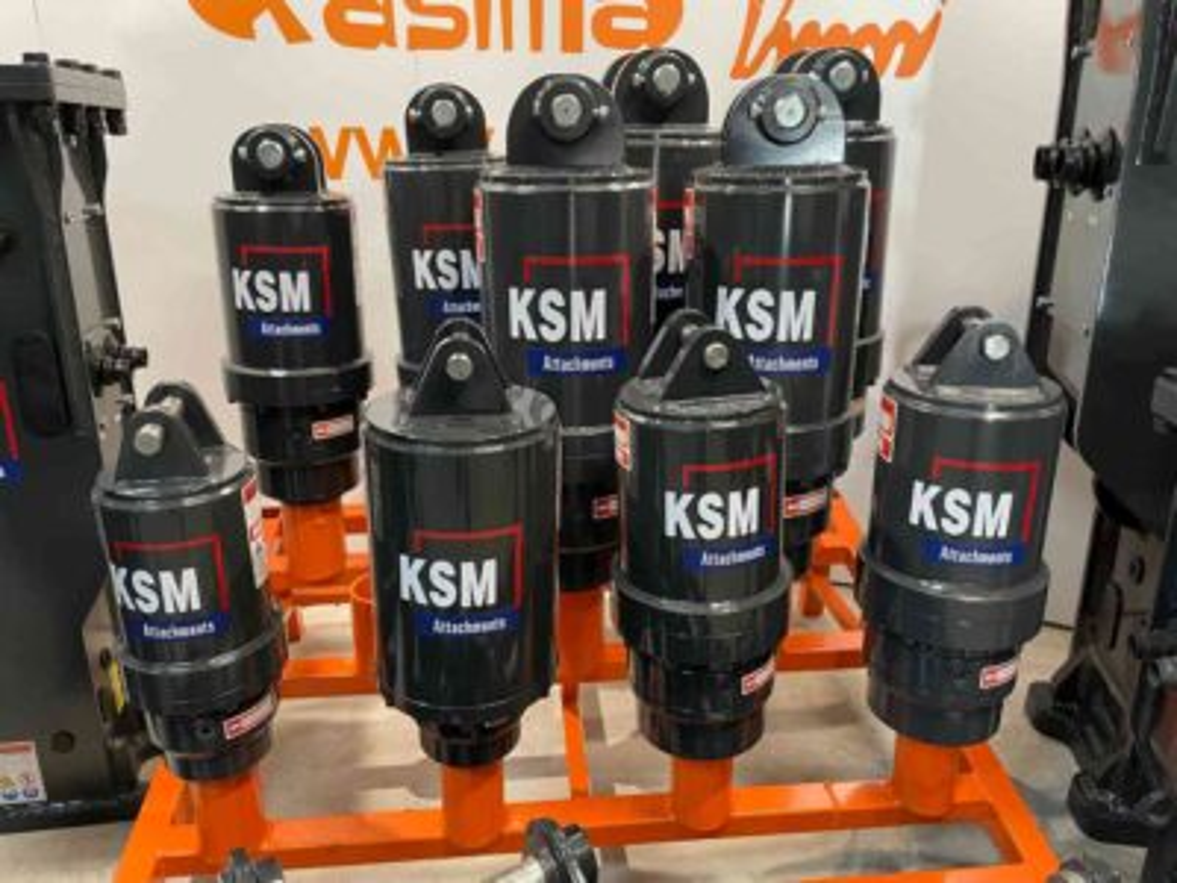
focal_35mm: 26
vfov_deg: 53.1
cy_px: 442
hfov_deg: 67.3
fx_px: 884
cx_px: 588
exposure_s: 1/50
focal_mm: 4.2
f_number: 1.6
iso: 320
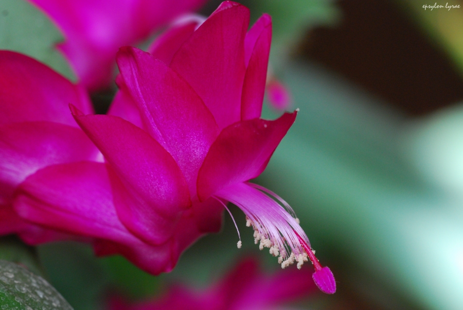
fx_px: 3476
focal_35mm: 270
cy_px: 155
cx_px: 232
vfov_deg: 5.1
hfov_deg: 7.6
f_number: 7.1
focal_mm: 180
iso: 800
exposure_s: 1/125
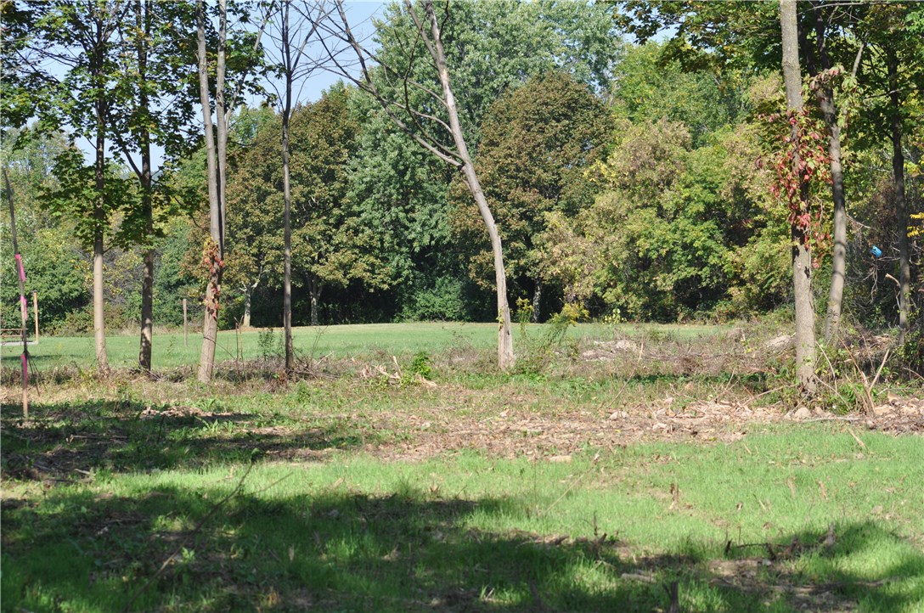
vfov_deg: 13.0
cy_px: 306
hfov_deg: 19.5
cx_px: 462
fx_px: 2691
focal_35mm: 105
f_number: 6.3
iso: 200
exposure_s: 1/640
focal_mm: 70
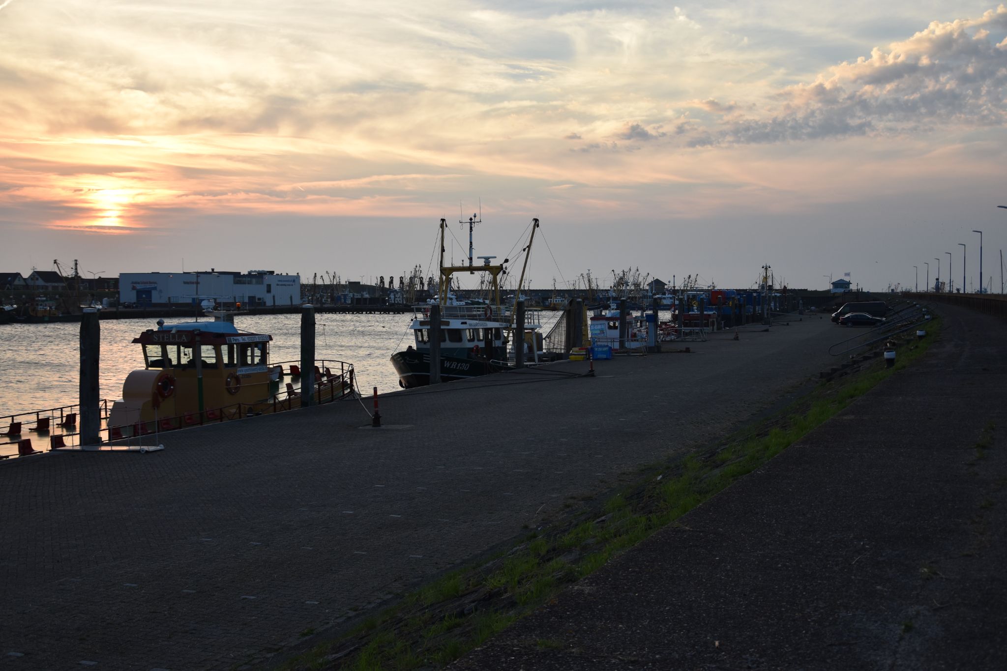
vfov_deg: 31.9
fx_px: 1175
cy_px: 336
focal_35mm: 42
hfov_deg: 46.4
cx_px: 504
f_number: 4
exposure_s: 1/640
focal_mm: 28
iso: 200
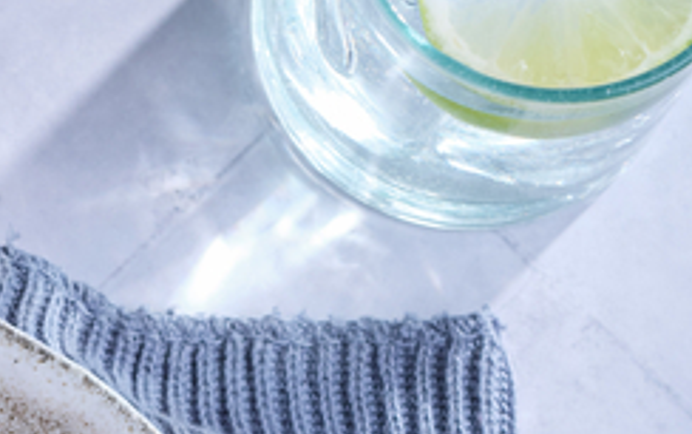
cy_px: 859
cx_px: -516
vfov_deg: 5.8
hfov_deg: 9.1
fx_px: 4191
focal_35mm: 222
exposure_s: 1/100
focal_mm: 63
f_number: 6.4
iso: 640
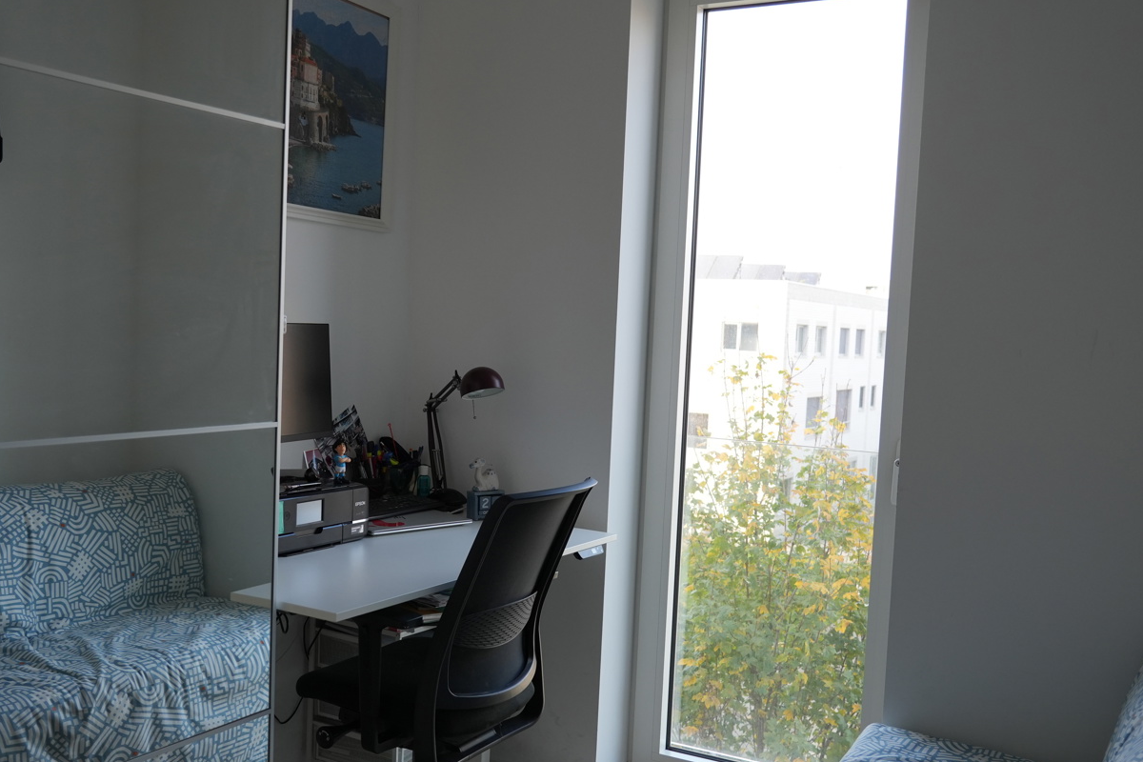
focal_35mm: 36
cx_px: 534
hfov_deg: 53.1
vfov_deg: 36.8
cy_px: 417
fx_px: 1143
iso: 640
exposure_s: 1/250
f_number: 4
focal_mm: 24
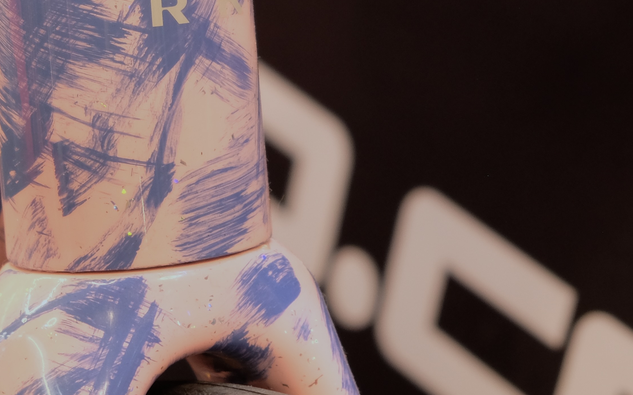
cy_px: -167
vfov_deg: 5.7
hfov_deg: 9.2
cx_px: 128
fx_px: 3916
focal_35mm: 227
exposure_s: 1/8
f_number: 4
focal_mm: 55
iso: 800
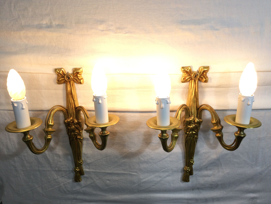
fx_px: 243
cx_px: 136
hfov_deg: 58.4
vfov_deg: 45.4
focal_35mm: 31
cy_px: 102
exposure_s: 1/100
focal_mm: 3.3
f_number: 2.4
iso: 32
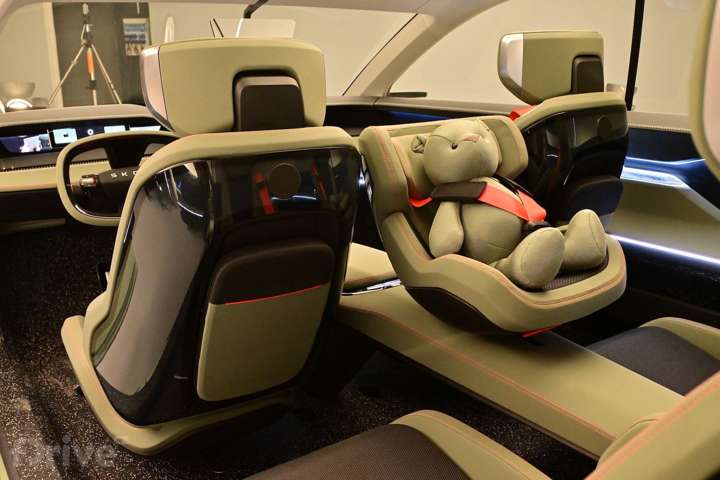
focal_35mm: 33
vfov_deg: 40.0
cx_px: 360
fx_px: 660
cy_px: 240
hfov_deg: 57.2
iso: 2000
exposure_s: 1/40
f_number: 6.3
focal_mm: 22
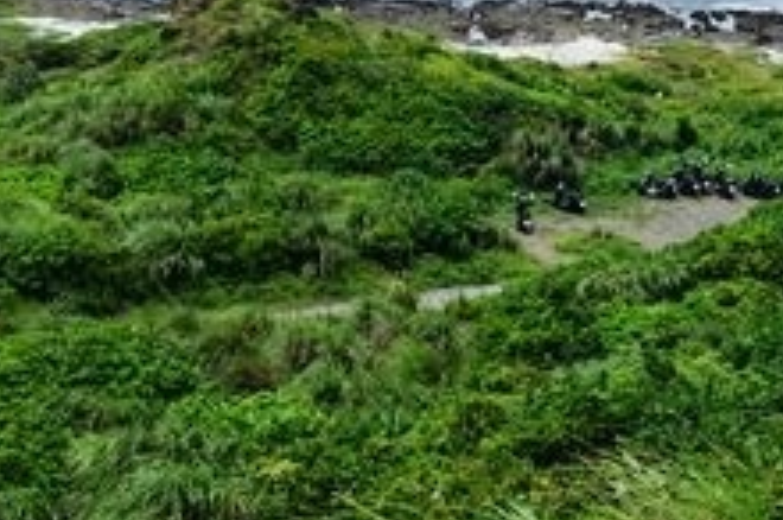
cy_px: -191
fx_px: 1542
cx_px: 601
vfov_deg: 17.7
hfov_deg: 28.0
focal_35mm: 71
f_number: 4
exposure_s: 1/125
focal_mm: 8.8
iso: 125
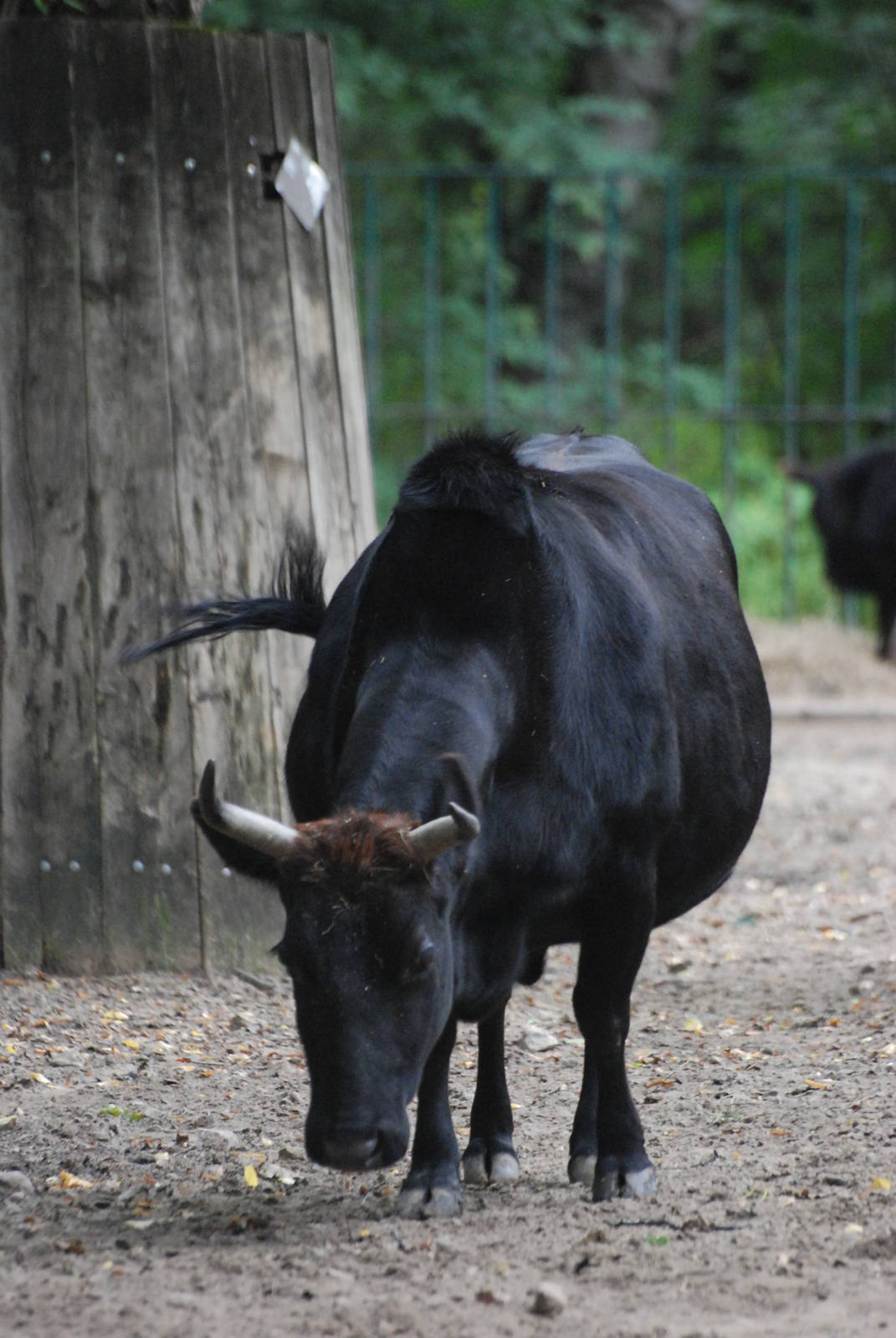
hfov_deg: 3.1
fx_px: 16752
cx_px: 448
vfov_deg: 4.6
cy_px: 669
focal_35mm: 450
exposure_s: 1/160
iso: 1600
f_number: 5.6
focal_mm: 300
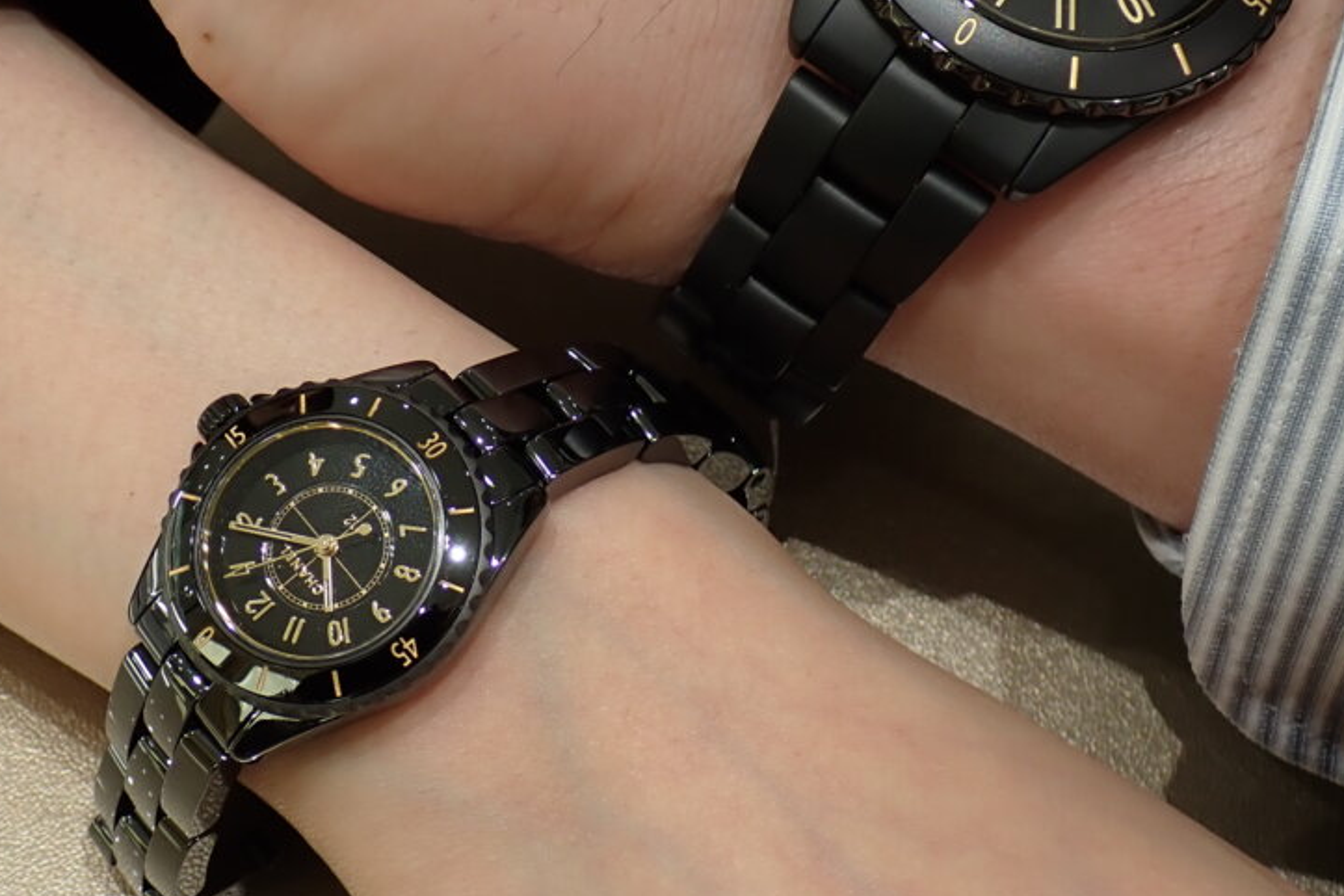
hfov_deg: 26.6
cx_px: 612
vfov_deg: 17.8
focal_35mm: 76
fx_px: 2837
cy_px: 210
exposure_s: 1/80
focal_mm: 7.84
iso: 100
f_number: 2.9
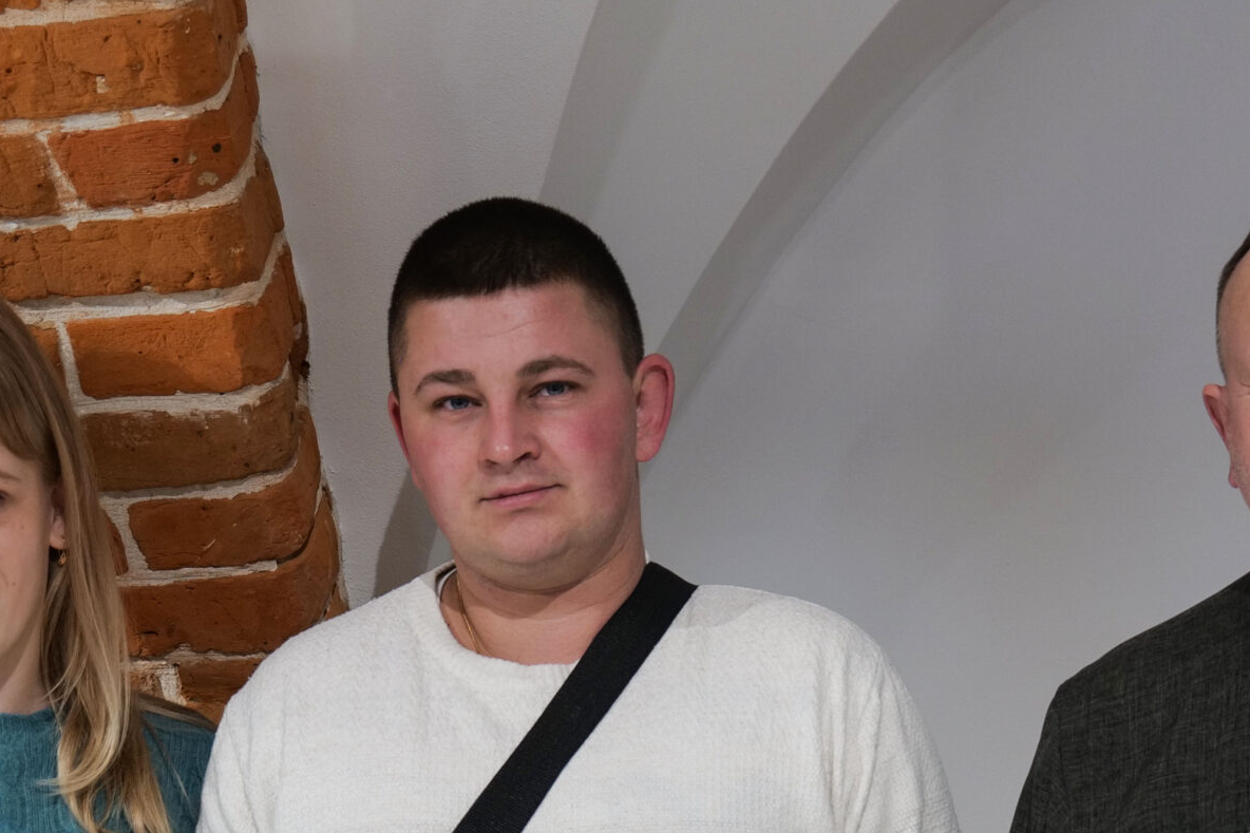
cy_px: 900
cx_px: 848
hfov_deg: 25.2
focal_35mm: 80
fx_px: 2777
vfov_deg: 16.6
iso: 800
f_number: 4.6
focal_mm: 37
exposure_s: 1/60
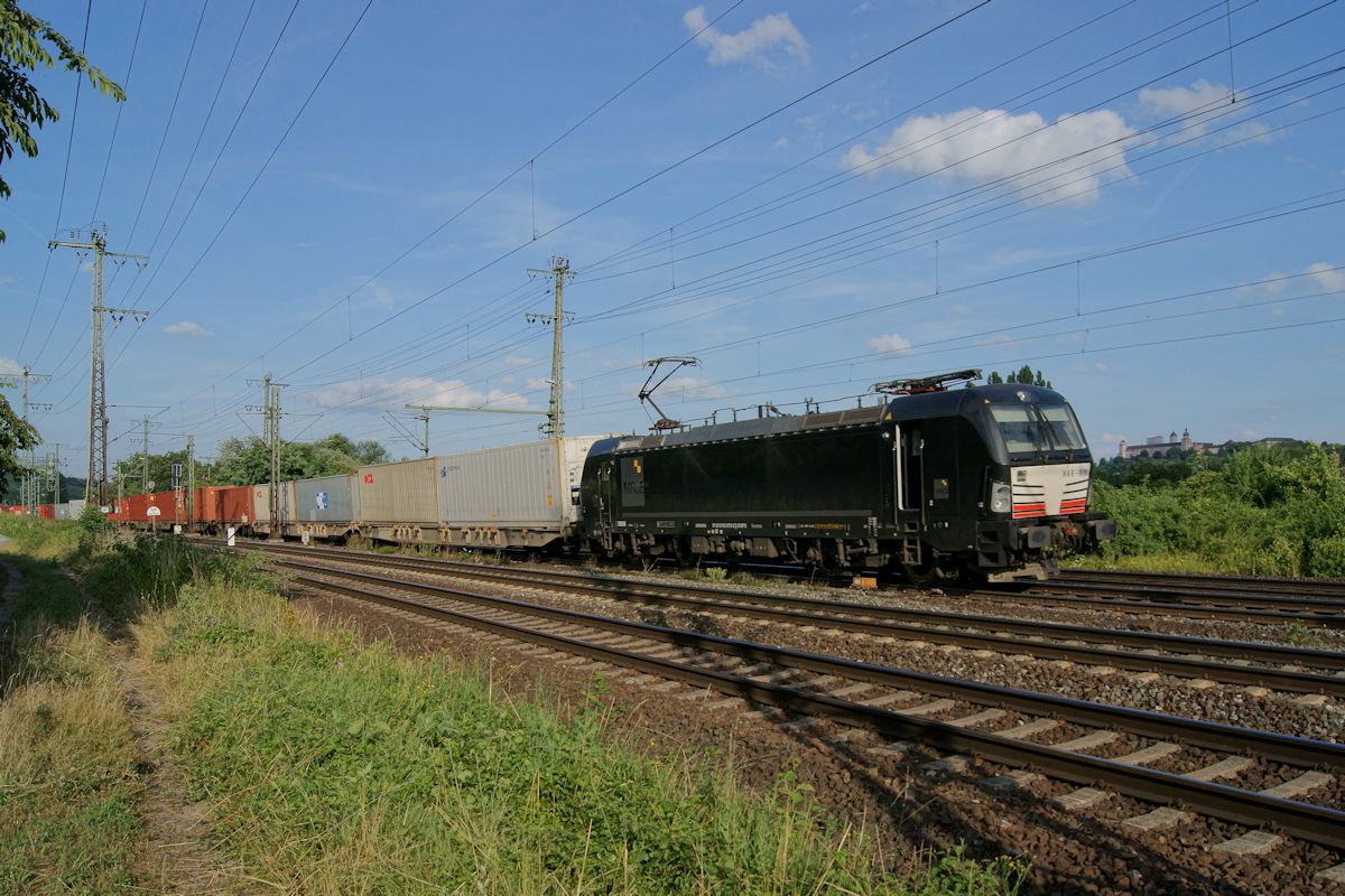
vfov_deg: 47.9
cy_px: 448
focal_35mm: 27
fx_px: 1009
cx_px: 672
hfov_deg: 67.4
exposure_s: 1/1000
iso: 200
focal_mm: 18
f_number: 8
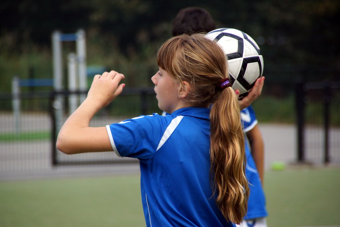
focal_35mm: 315
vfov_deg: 4.4
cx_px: 170
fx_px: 2975
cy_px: 114
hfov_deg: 6.5
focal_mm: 210
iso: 400
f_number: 6.3
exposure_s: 1/1000
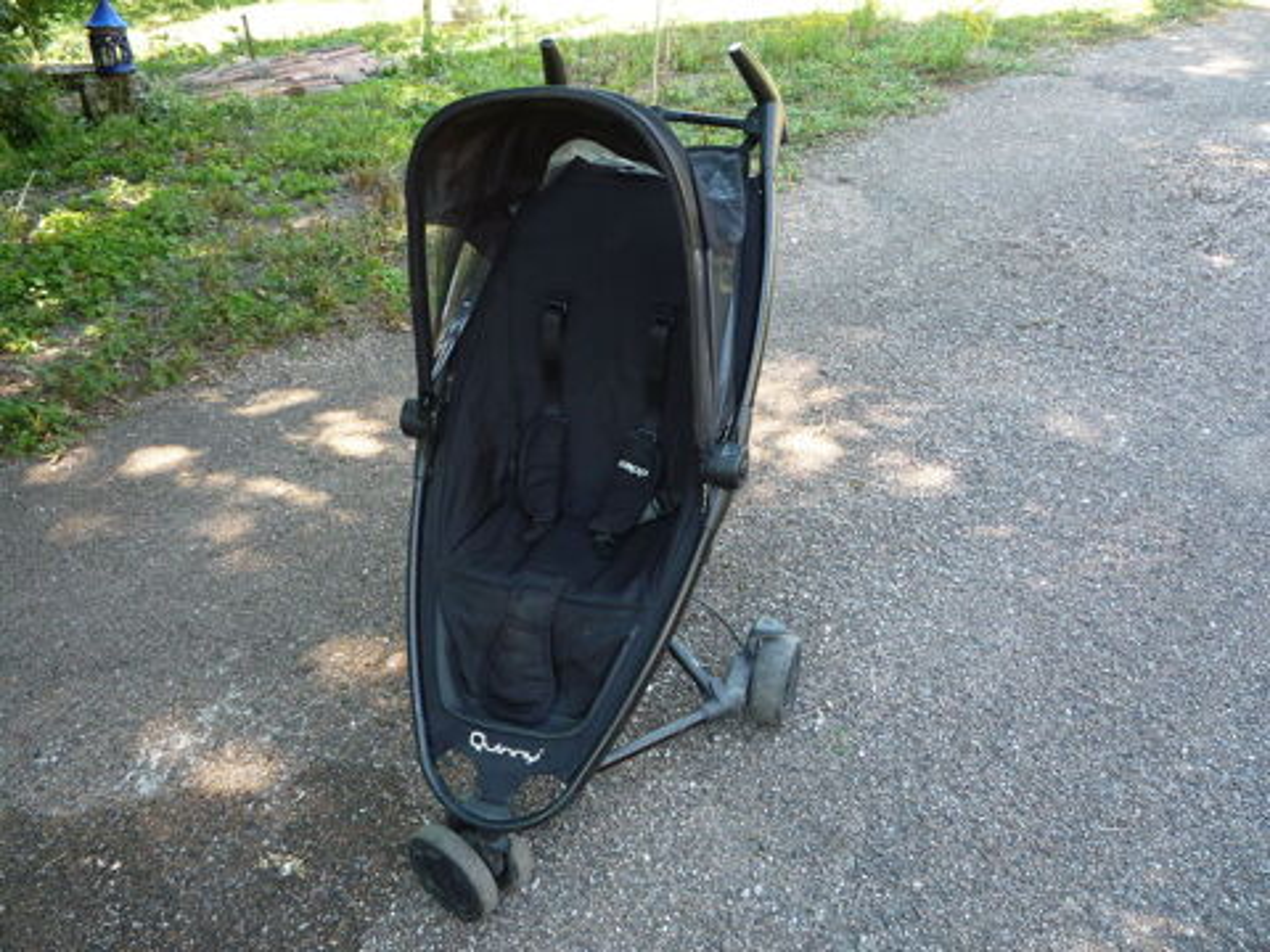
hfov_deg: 60.0
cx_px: 635
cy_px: 476
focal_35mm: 30
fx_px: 1101
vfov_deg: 46.8
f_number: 3.3
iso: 100
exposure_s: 1/40
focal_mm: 5.2
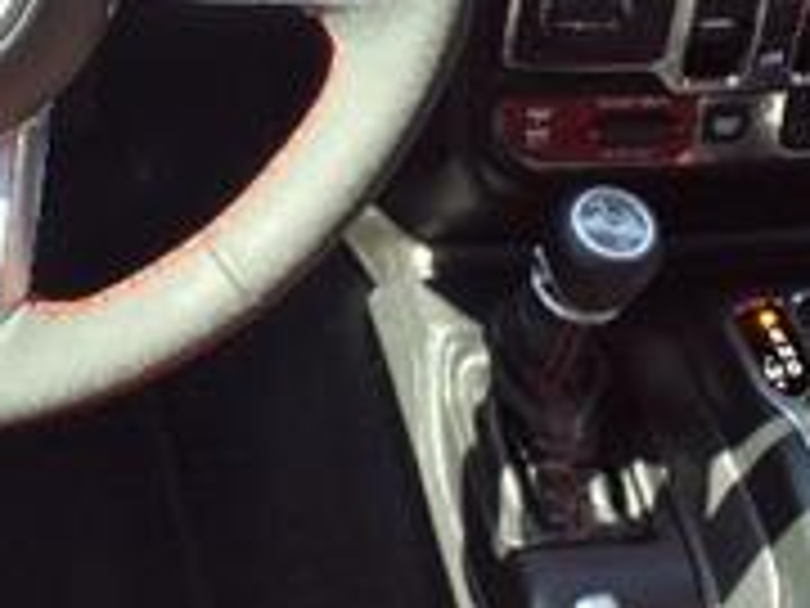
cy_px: 36
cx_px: 72
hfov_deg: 20.0
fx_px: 2246
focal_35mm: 96
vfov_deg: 15.2
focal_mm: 3.58
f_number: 1.9
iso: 40
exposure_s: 1/60.2
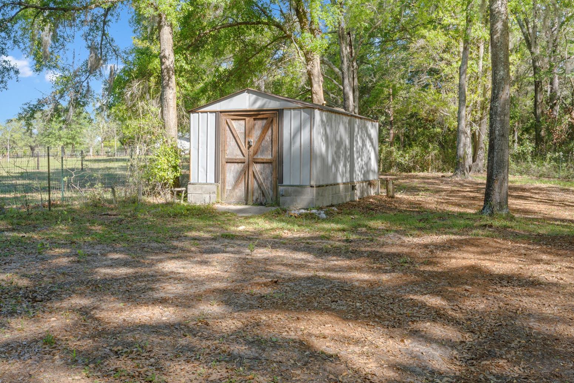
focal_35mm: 36
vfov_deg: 36.9
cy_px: 192
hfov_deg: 53.1
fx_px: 574
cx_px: 284
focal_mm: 35
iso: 125
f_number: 22
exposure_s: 1/2
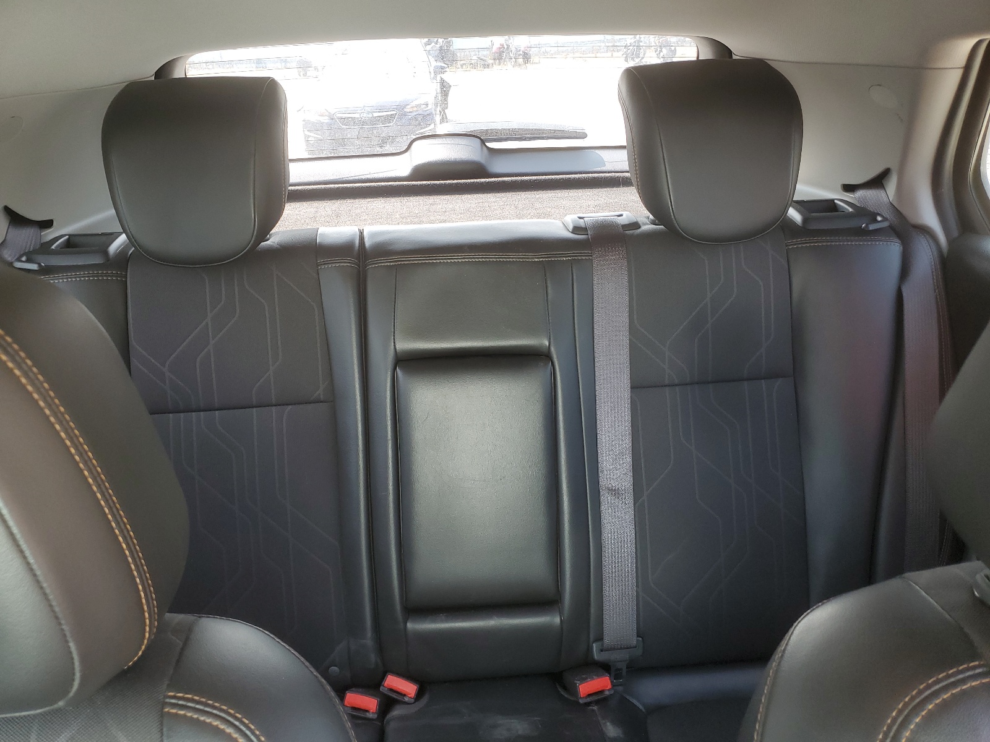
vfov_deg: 53.1
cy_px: 371
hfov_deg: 67.3
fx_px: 744
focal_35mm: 26
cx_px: 495
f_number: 1.5
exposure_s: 1/60.2
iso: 57
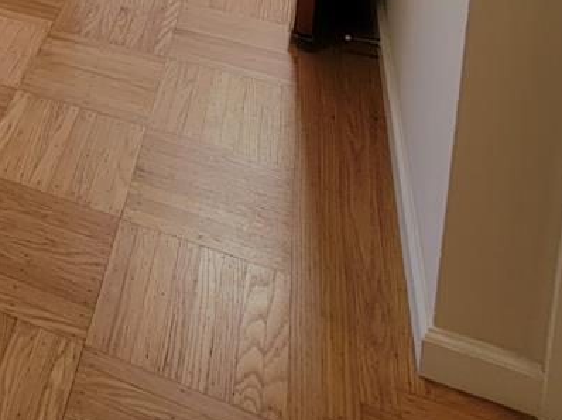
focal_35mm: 49
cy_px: -347
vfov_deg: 20.4
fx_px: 795
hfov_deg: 32.0
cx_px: -120
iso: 50
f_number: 2.2
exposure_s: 1/60
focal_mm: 2.2
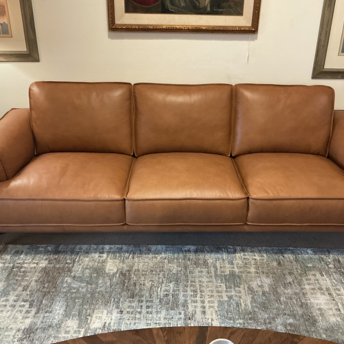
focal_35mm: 35
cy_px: 171
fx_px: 394
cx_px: 181
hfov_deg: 47.2
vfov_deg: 47.2
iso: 250
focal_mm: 3
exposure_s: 1/60
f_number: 1.8
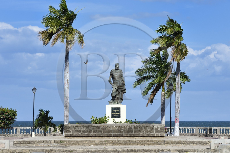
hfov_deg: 12.5
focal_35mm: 165
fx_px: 1054
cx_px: 115
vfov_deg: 8.3
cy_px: 76
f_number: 16
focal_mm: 165
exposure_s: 1/250
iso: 200
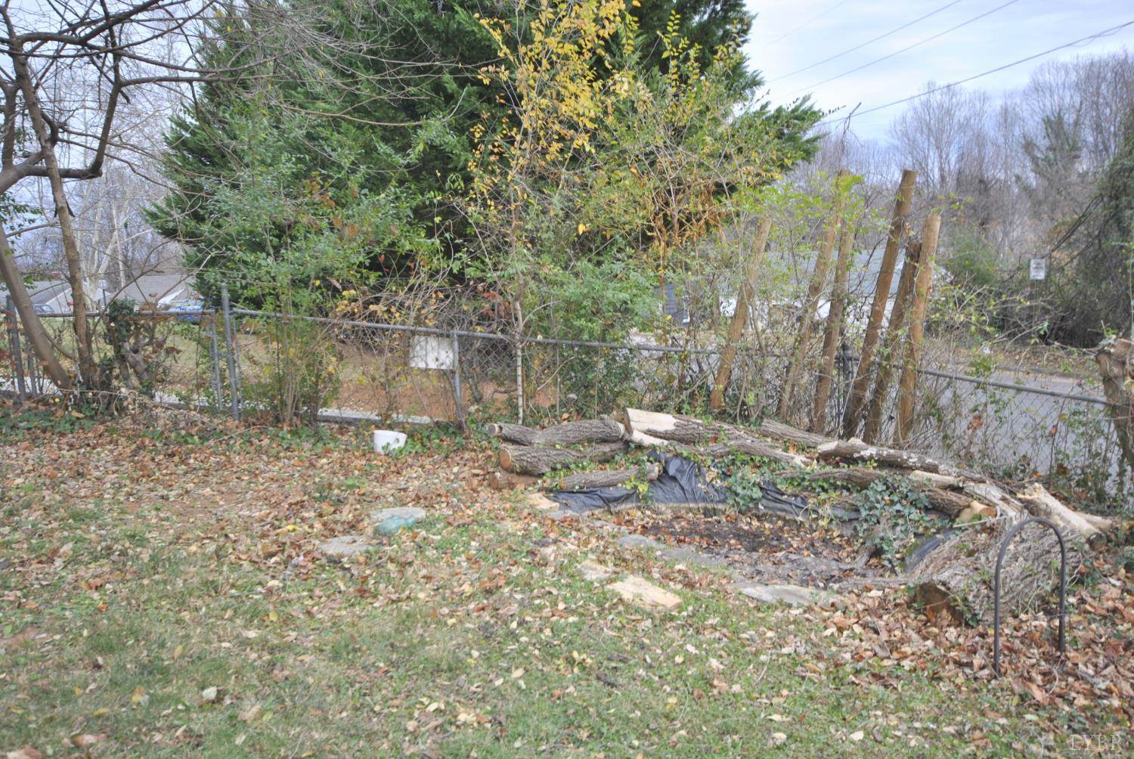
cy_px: 380
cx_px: 567
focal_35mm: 30
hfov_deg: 61.9
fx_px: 946
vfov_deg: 43.7
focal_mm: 20
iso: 200
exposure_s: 1/40
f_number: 5.6
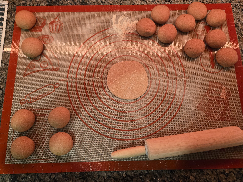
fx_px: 161
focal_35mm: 23
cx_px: 122
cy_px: 91
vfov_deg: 58.9
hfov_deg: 73.9
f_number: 1.8
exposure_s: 1/120
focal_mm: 5.4
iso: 400
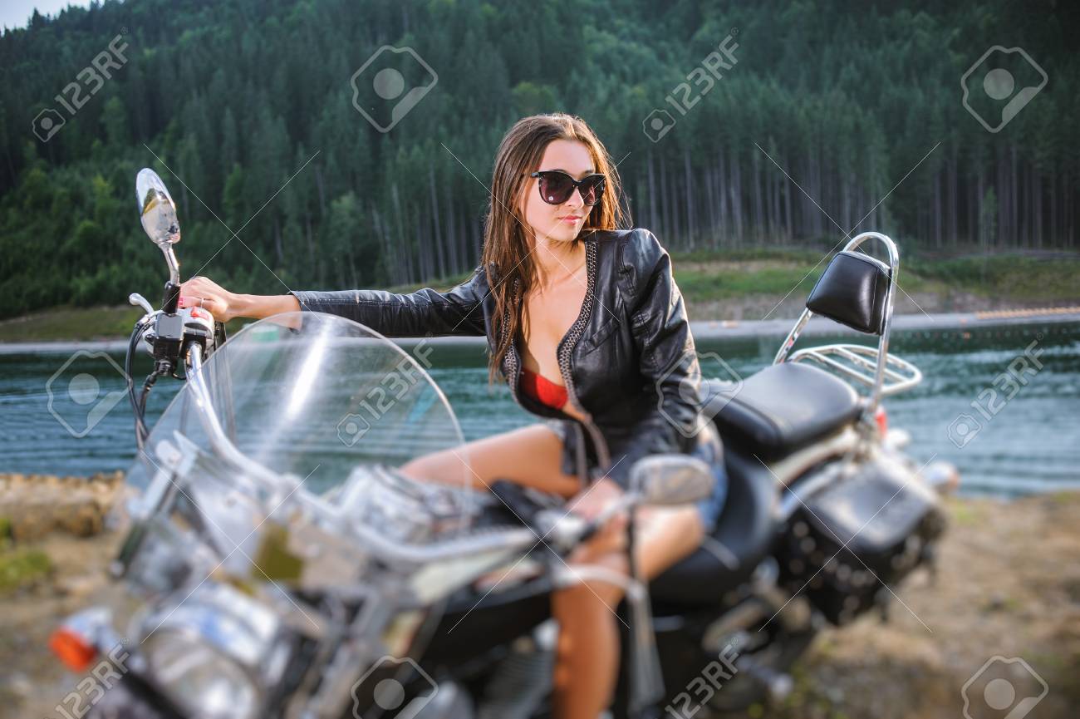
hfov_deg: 54.5
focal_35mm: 35
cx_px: 540
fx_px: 1049
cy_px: 360
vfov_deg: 37.8
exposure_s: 1/400
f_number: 4
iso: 100
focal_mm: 35
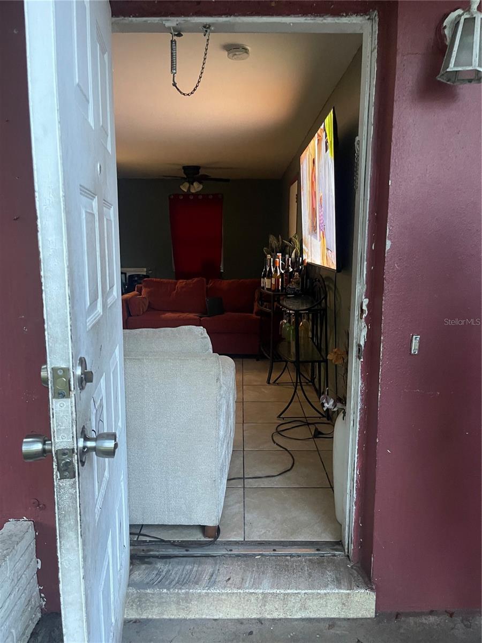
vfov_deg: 69.4
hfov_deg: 54.9
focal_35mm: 25
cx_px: 241
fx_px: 464
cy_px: 322
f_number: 1.6
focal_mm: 5.1
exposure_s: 1/30
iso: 500
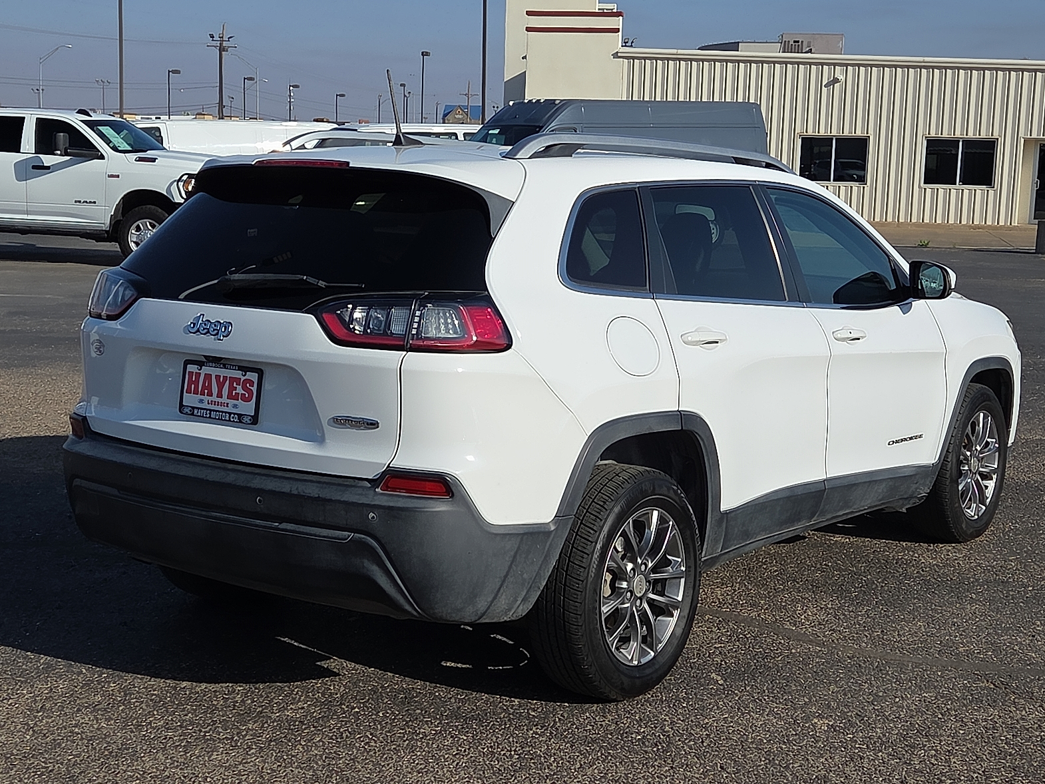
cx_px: 527
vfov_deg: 27.0
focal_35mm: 54
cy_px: 385
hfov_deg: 35.5
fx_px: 1630
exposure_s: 1/10000
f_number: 1.8
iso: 61
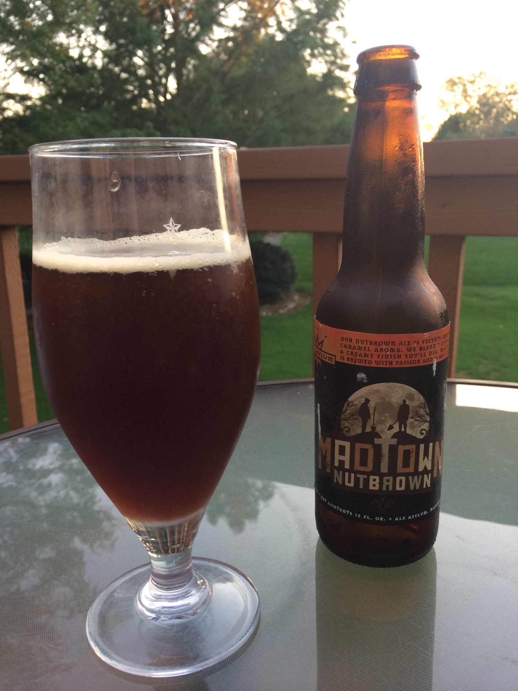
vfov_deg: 60.0
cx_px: 259
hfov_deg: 46.8
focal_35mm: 30
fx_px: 599
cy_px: 346
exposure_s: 1/40
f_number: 2.2
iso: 40
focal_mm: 4.12
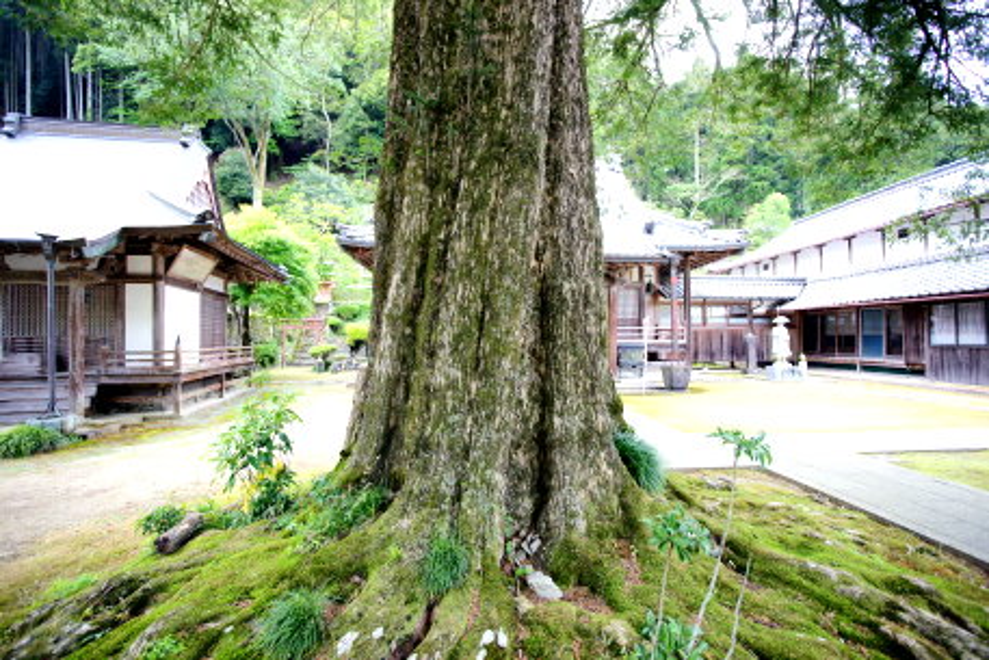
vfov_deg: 73.8
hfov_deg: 96.7
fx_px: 440
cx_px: 494
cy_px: 330
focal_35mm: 16
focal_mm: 16
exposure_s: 1/40
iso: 320
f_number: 4
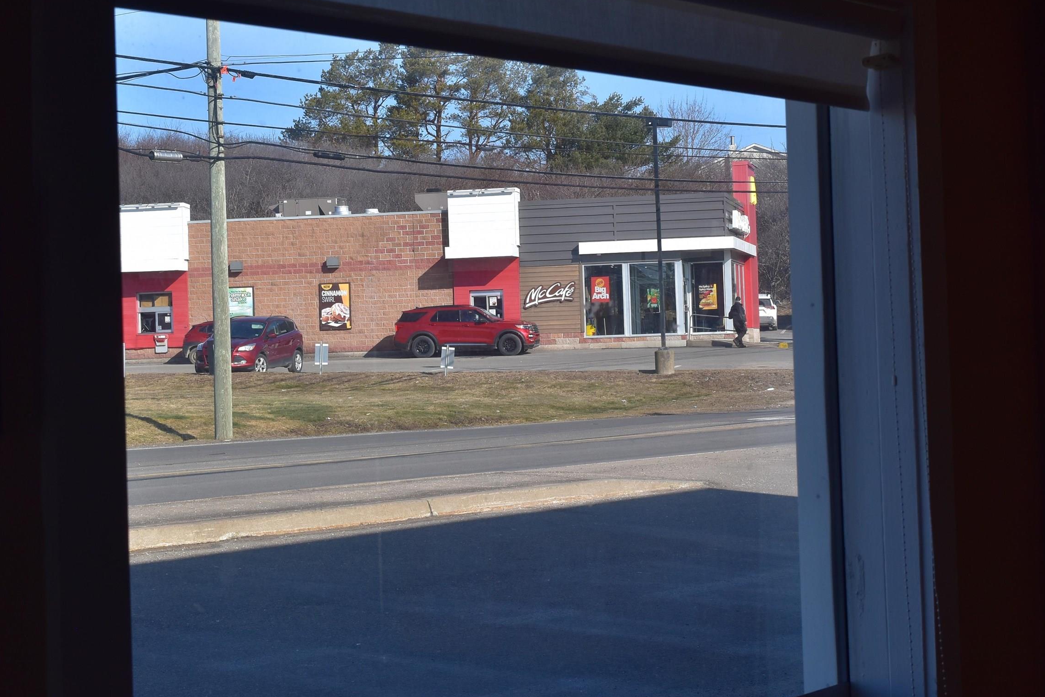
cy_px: 282
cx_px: 609
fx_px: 2235
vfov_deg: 17.7
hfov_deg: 26.3
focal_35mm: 77
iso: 360
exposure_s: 1/500
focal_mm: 38
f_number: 11
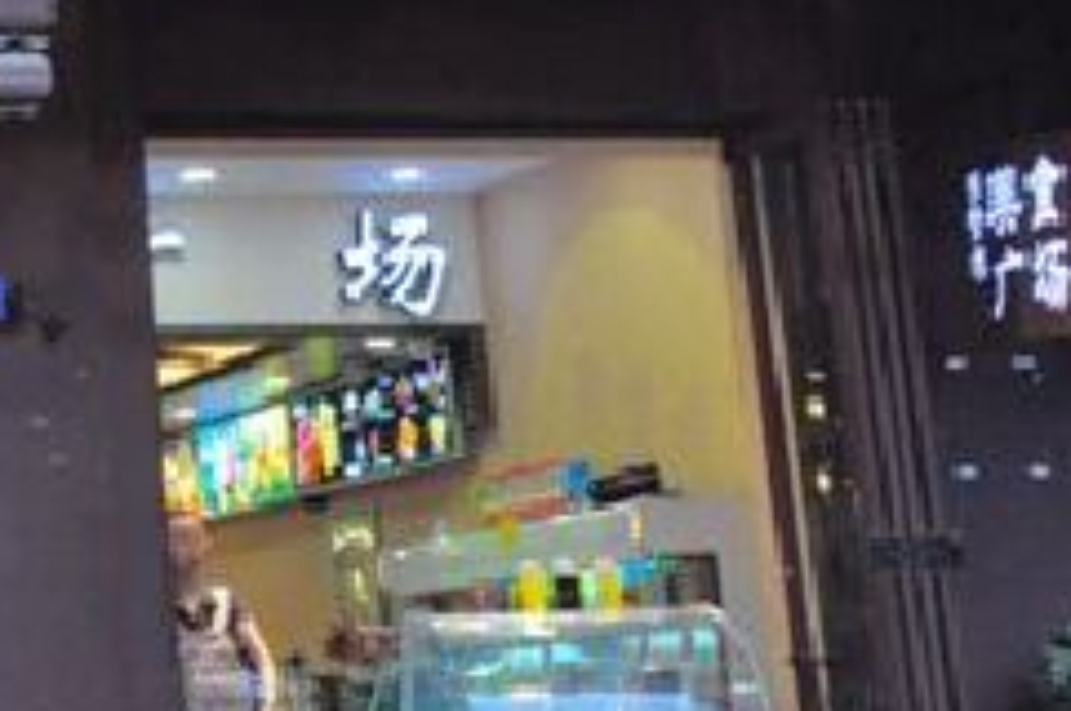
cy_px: -9
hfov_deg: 17.2
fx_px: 3109
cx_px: -627
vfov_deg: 12.9
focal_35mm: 105
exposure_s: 1/50
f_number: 8
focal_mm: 21
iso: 1600
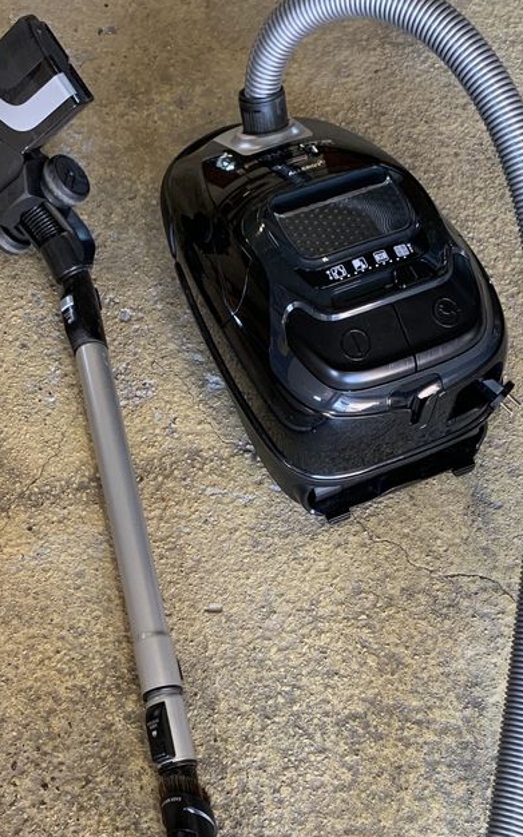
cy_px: 610
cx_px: 274
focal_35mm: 44
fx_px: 1004
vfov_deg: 44.0
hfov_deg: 29.2
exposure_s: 1/50
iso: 80
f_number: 1.8
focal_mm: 4.25
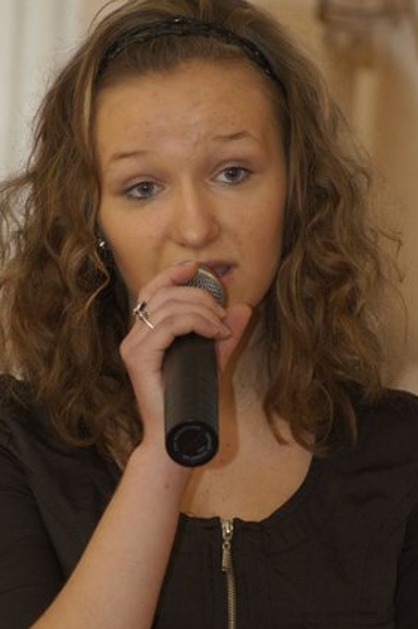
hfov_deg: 3.3
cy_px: 360
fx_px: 7164
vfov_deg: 5.0
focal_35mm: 410
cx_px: 196
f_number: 5.6
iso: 1600
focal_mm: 210
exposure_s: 1/160
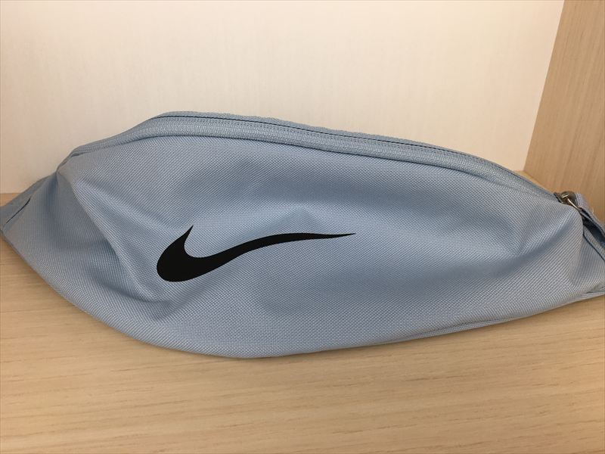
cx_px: 302
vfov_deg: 48.2
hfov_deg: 61.7
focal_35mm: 29
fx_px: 507
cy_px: 227
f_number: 2.2
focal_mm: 4.15
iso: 25
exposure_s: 1/122
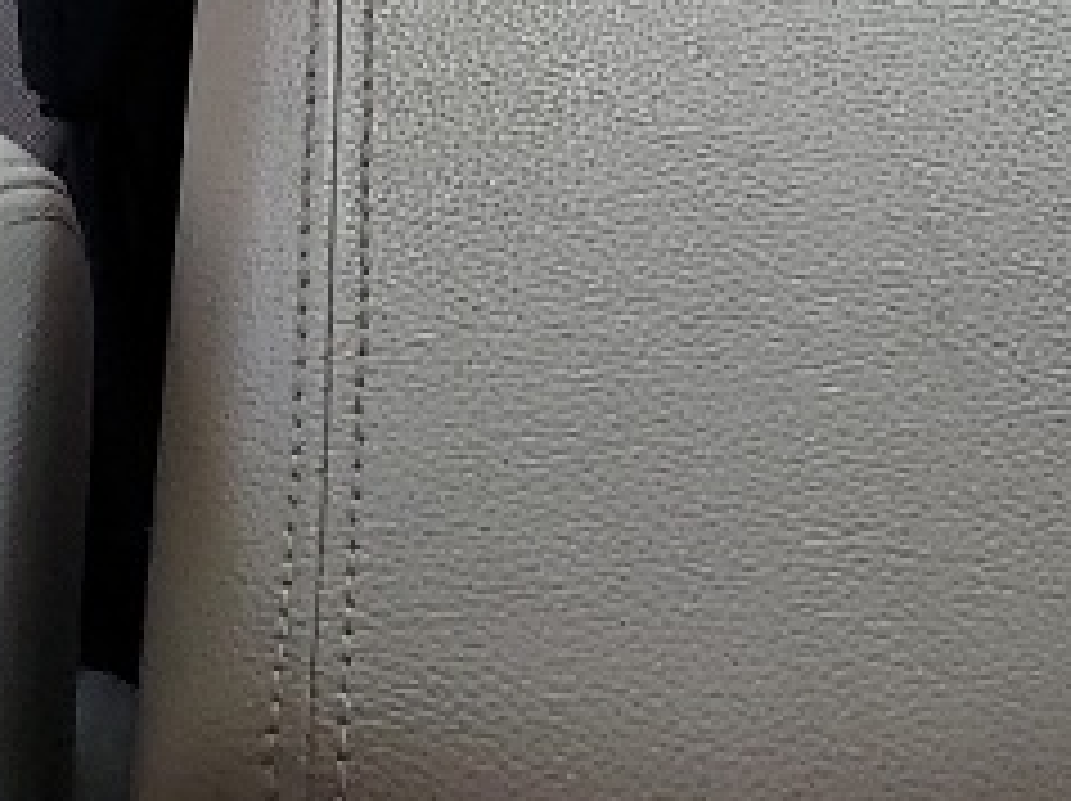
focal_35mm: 175
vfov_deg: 7.8
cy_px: -1210
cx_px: 742
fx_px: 5409
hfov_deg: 11.3
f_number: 1.5
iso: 50
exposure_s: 1/588
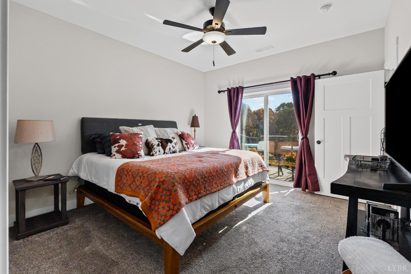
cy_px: 137
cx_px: 206
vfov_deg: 72.1
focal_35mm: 16
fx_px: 188
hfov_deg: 94.9
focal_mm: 16.5
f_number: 8
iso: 1250
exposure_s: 1/100
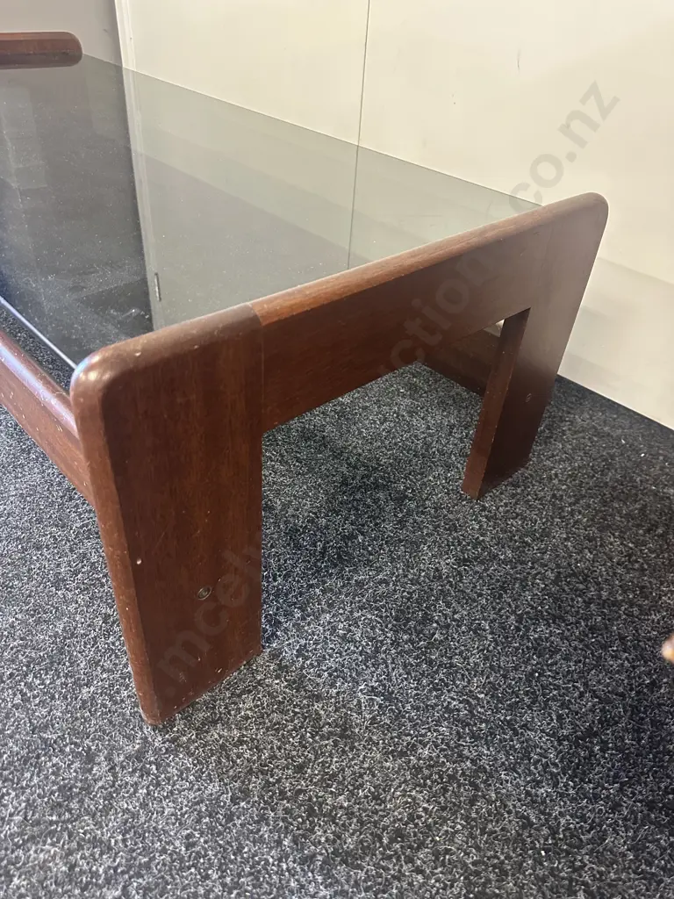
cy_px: 450
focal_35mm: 24
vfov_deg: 71.6
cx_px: 337
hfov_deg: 56.8
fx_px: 623
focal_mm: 6.86
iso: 500
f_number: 1.78
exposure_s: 1/50
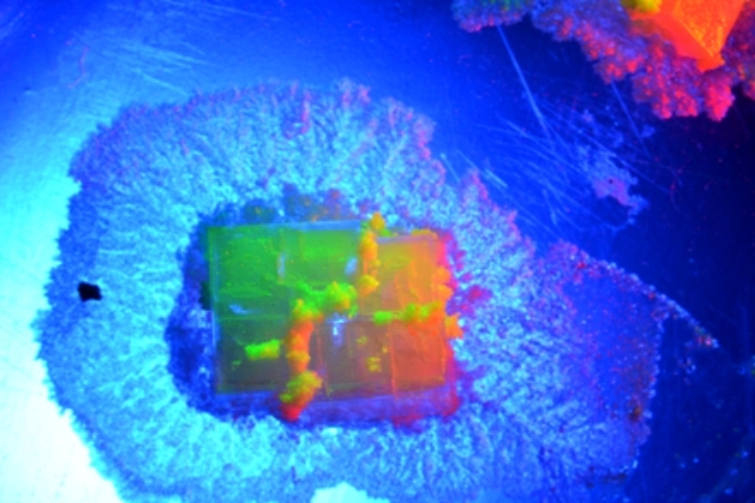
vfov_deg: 10.2
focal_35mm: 135
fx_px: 2830
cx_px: 378
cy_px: 252
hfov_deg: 15.2
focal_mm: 90
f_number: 32
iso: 100
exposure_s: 1/2.5
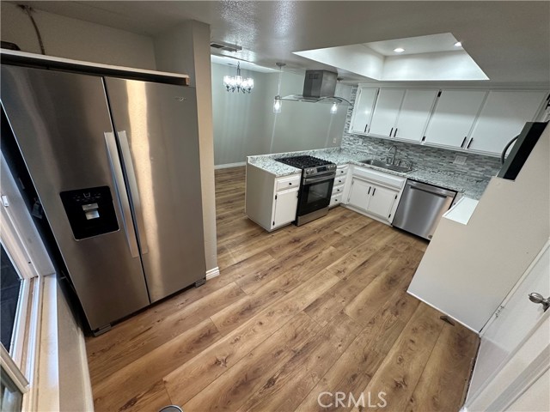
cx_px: 275
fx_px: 222
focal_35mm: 14
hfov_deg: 102.1
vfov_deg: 85.7
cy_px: 206
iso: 250
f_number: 2.2
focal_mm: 2.22
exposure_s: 1/120
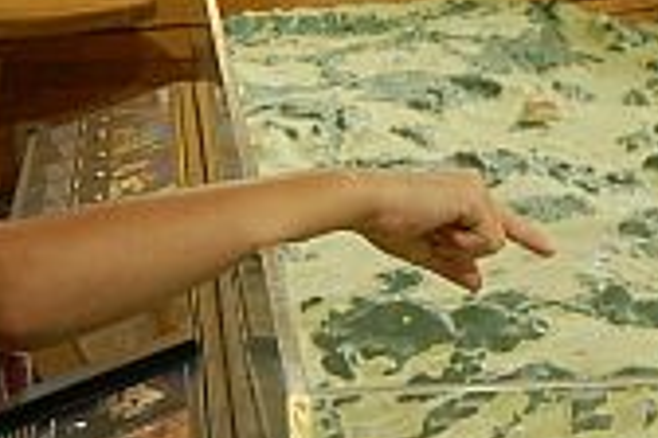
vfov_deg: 8.9
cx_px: 623
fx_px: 2819
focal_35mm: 154
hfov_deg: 13.2
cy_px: 164
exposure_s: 1/60
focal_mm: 23
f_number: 4
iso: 400
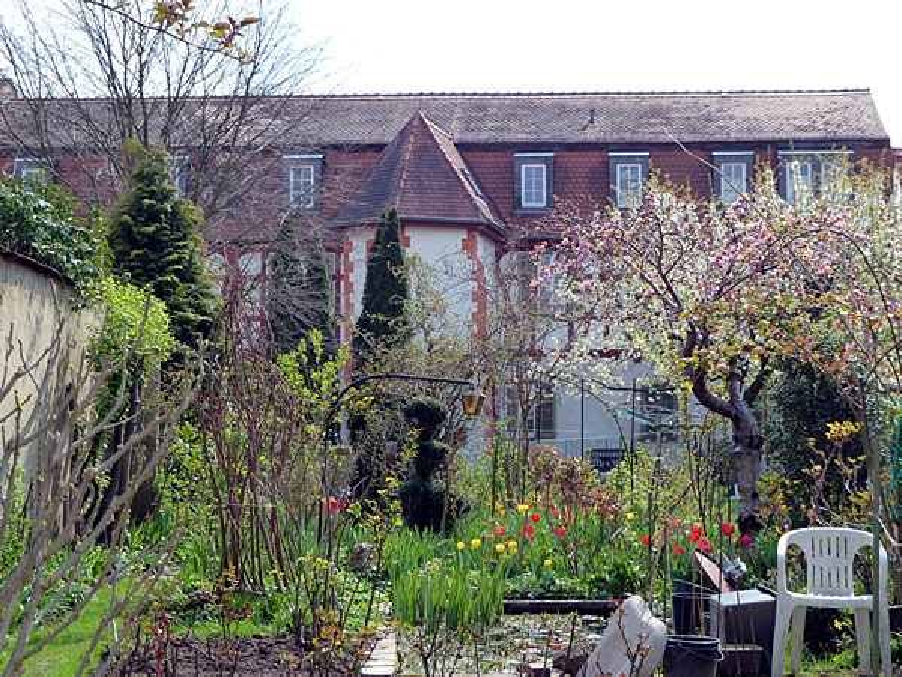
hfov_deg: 29.0
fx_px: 1746
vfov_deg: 21.9
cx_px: 451
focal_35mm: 67
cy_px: 338
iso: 125
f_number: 4.1
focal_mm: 11
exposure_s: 1/320
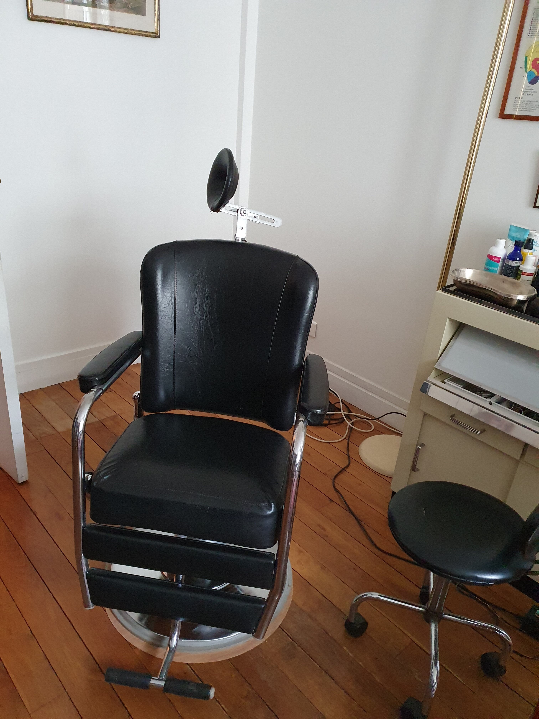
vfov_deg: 67.3
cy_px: 360
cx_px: 270
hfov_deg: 53.1
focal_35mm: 26
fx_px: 540
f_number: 1.5
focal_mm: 4.32
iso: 800
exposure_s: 1/50
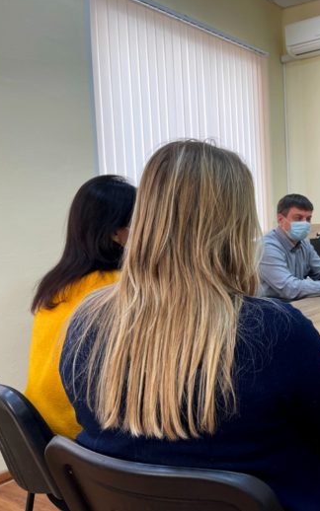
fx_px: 516
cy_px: 255
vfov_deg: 52.7
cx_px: 330
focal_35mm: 37
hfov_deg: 31.5
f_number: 1.6
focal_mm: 5.1
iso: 100
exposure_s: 1/121
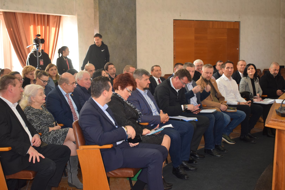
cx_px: 142
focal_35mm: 46
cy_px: 95
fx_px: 368
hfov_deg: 42.3
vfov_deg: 28.9
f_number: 4.2
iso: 800
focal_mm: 31
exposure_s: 1/80
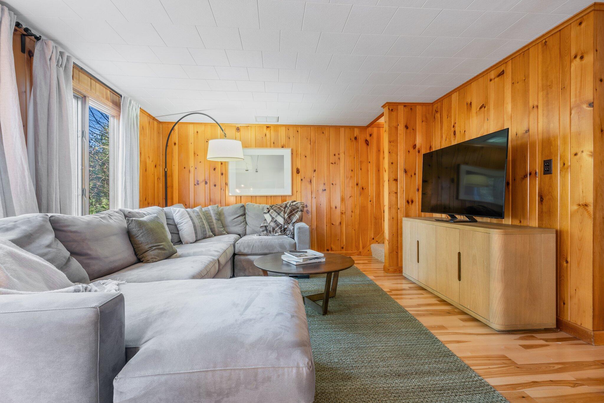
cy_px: 202
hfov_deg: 96.7
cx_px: 302
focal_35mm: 16
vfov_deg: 73.7
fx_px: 268
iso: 100
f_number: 9
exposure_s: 2
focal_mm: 16
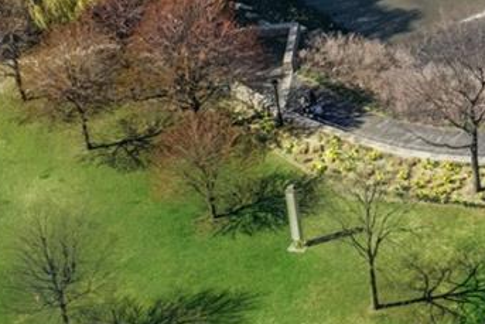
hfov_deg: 8.9
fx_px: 2898
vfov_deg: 6.0
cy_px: -575
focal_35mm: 215
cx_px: 1066
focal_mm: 36
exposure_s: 1/200
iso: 640
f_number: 14
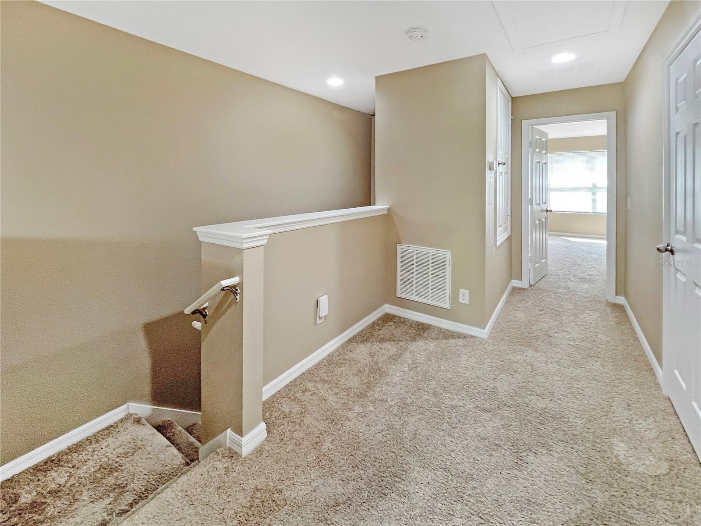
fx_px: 263
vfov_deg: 89.9
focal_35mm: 13
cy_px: 263
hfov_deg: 106.2
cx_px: 350
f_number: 1.8
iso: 250
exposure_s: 1/60
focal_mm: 1.57
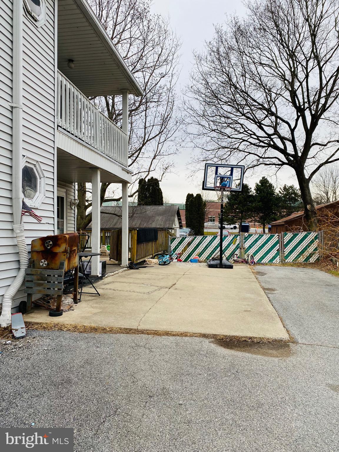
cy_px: 226
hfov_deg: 53.1
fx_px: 339
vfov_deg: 67.3
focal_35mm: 26
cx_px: 170
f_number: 1.8
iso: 32
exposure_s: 1/685
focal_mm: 4.25
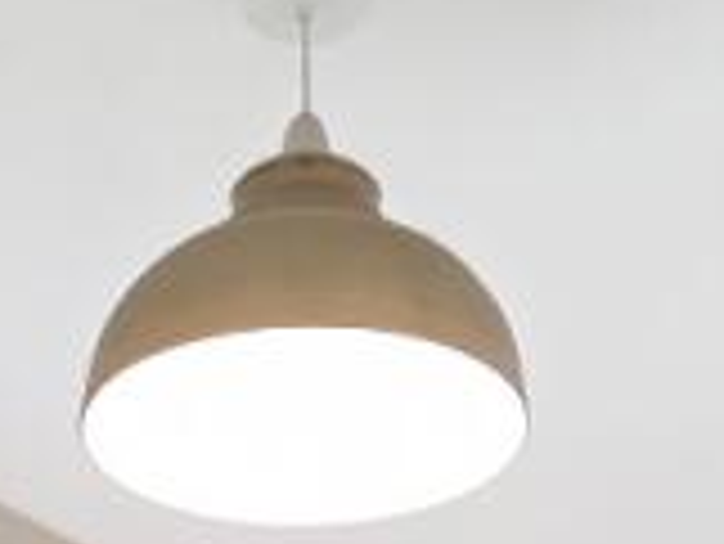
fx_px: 1863
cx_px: 247
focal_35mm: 89
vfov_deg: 12.2
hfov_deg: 21.9
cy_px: 1407
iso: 200
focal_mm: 7
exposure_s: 1/50
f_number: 4.5
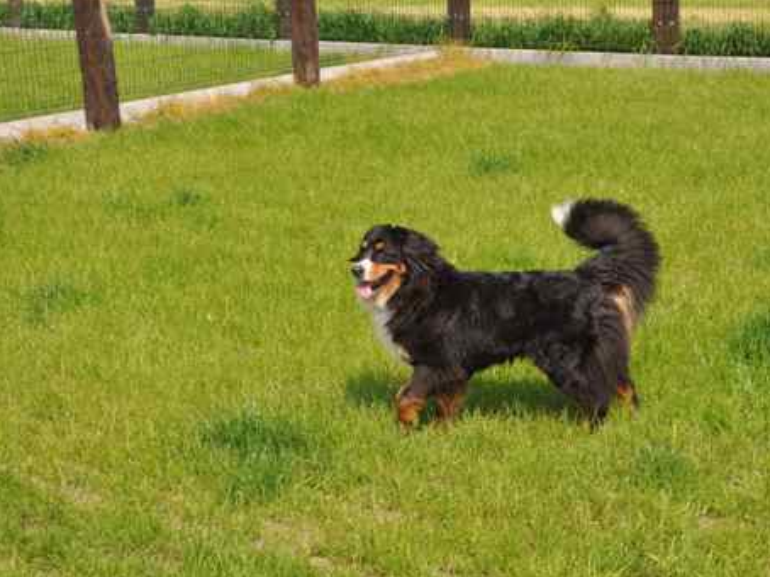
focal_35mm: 65
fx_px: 1445
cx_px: 455
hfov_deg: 29.8
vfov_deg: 22.6
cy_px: 266
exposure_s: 1/800
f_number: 6.3
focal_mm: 32
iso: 200
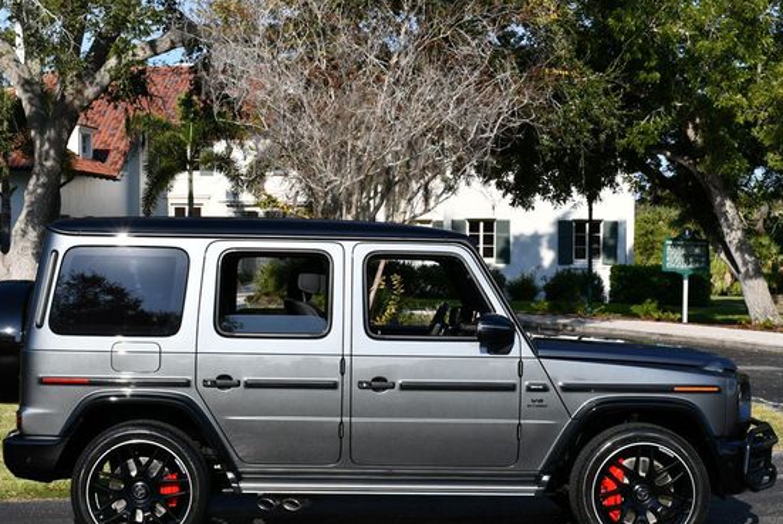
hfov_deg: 28.0
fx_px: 1568
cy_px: 295
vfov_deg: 19.0
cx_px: 381
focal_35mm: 72
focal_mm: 31
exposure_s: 1/320
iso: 100
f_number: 9
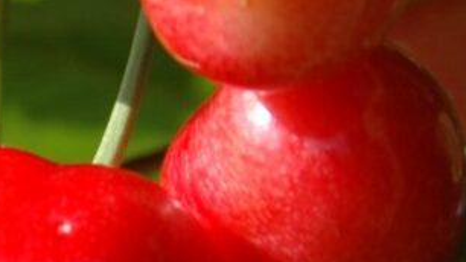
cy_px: 347
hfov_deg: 2.1
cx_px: -140
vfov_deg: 1.2
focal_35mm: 1052
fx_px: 12997
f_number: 11
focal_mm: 200
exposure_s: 1/180
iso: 200
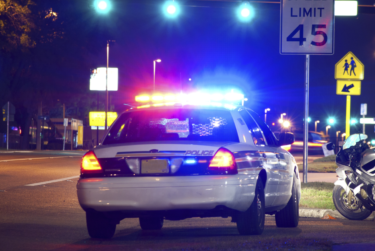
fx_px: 3910
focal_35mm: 375
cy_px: 130
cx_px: 200
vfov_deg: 3.7
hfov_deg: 5.5
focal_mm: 190
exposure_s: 2
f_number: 9
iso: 200
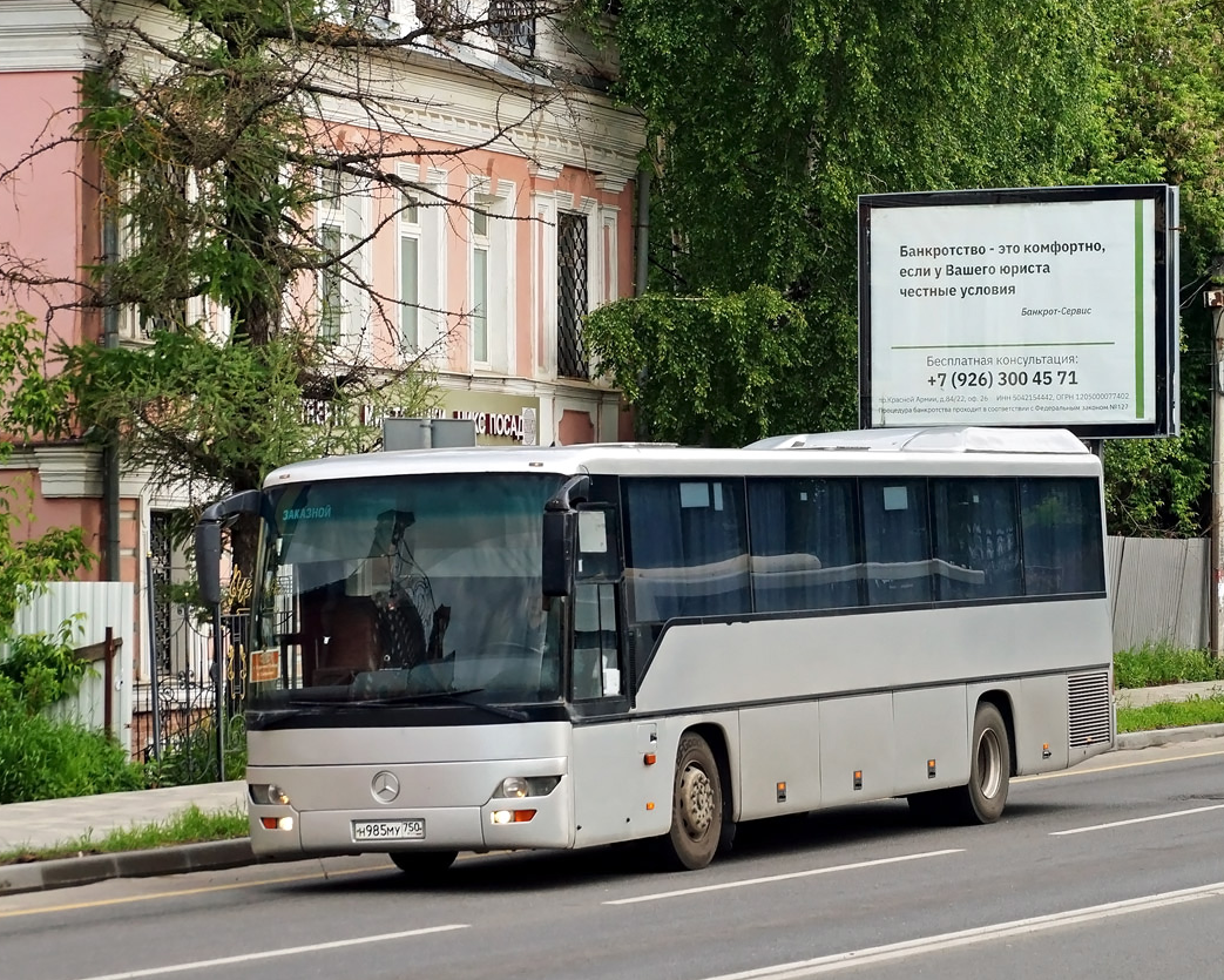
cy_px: 491
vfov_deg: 15.1
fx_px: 3696
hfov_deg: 18.8
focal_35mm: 102
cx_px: 628
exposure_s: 1/640
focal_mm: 60
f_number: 5.6
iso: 400
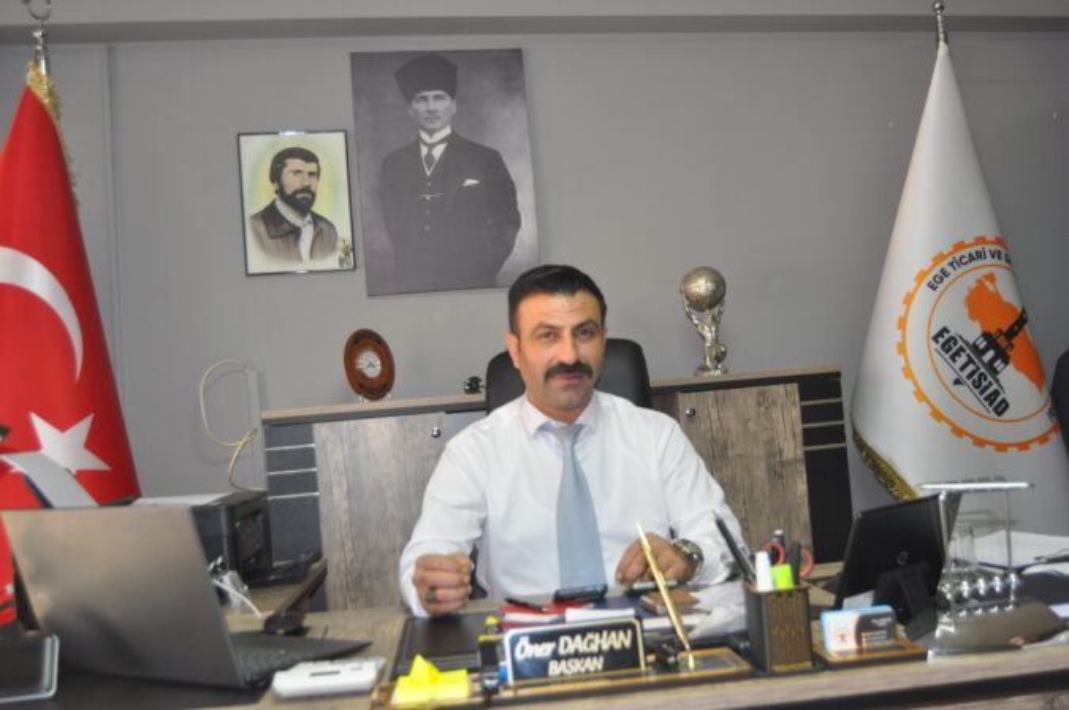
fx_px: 1156
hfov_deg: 49.6
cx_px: 534
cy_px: 355
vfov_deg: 34.1
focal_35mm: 39
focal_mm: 26
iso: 800
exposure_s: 1/60
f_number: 4
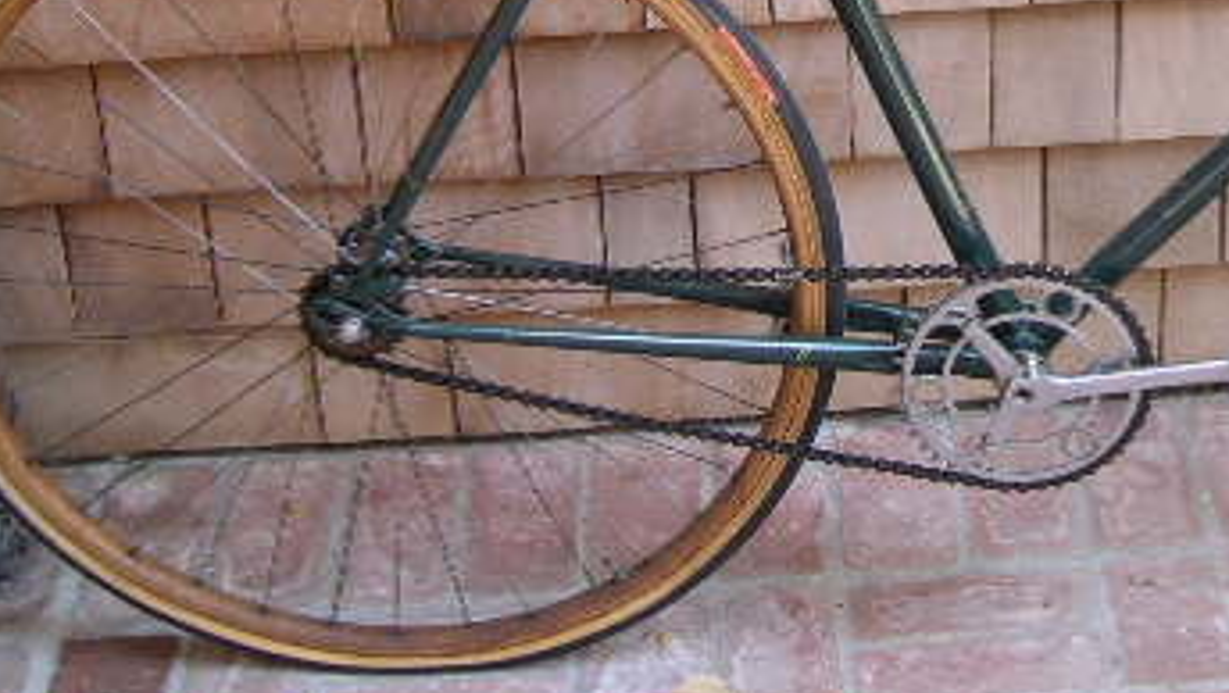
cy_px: -25
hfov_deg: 26.7
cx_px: 1072
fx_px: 2511
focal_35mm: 77
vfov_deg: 15.4
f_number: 2.8
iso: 100
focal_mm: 8
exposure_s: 1/16.2
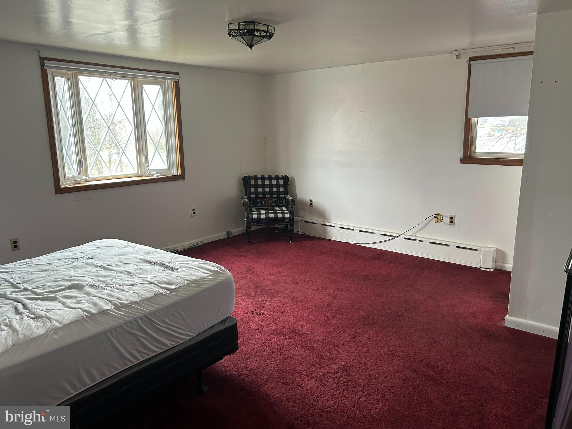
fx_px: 430
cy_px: 214
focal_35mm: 26
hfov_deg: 67.3
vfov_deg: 53.1
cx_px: 286
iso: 125
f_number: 1.5
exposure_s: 1/94
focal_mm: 5.7
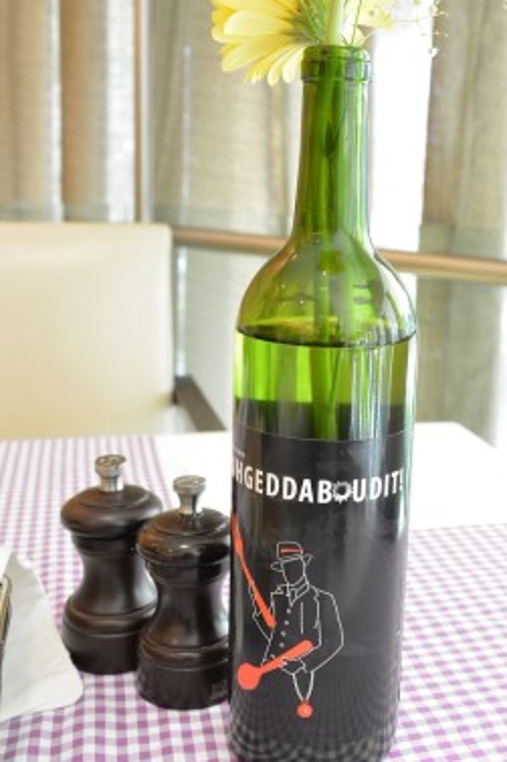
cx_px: 368
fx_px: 909
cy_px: 338
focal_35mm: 43
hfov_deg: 30.7
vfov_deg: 45.4
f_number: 5
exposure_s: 1/13
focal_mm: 18
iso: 500
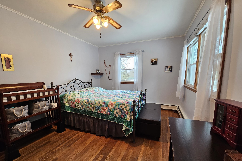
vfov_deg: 80.9
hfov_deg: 104.2
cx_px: 118
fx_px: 94
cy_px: 90
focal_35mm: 14
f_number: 2.2
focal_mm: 2.2
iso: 125
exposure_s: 1/60
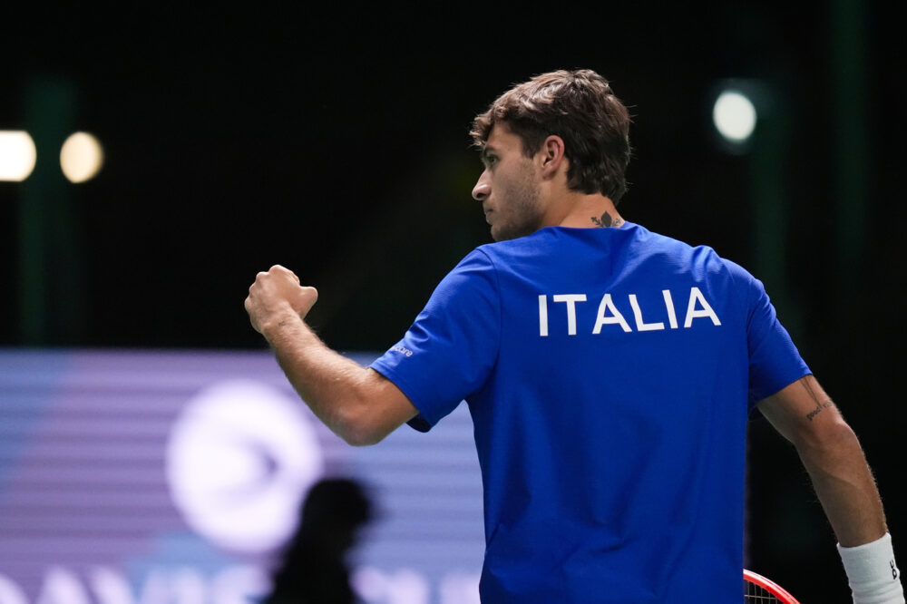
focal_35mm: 400
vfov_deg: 3.4
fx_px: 10074
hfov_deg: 5.2
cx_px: 454
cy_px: 302
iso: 6400
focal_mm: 400
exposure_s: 1/2500
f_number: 2.8
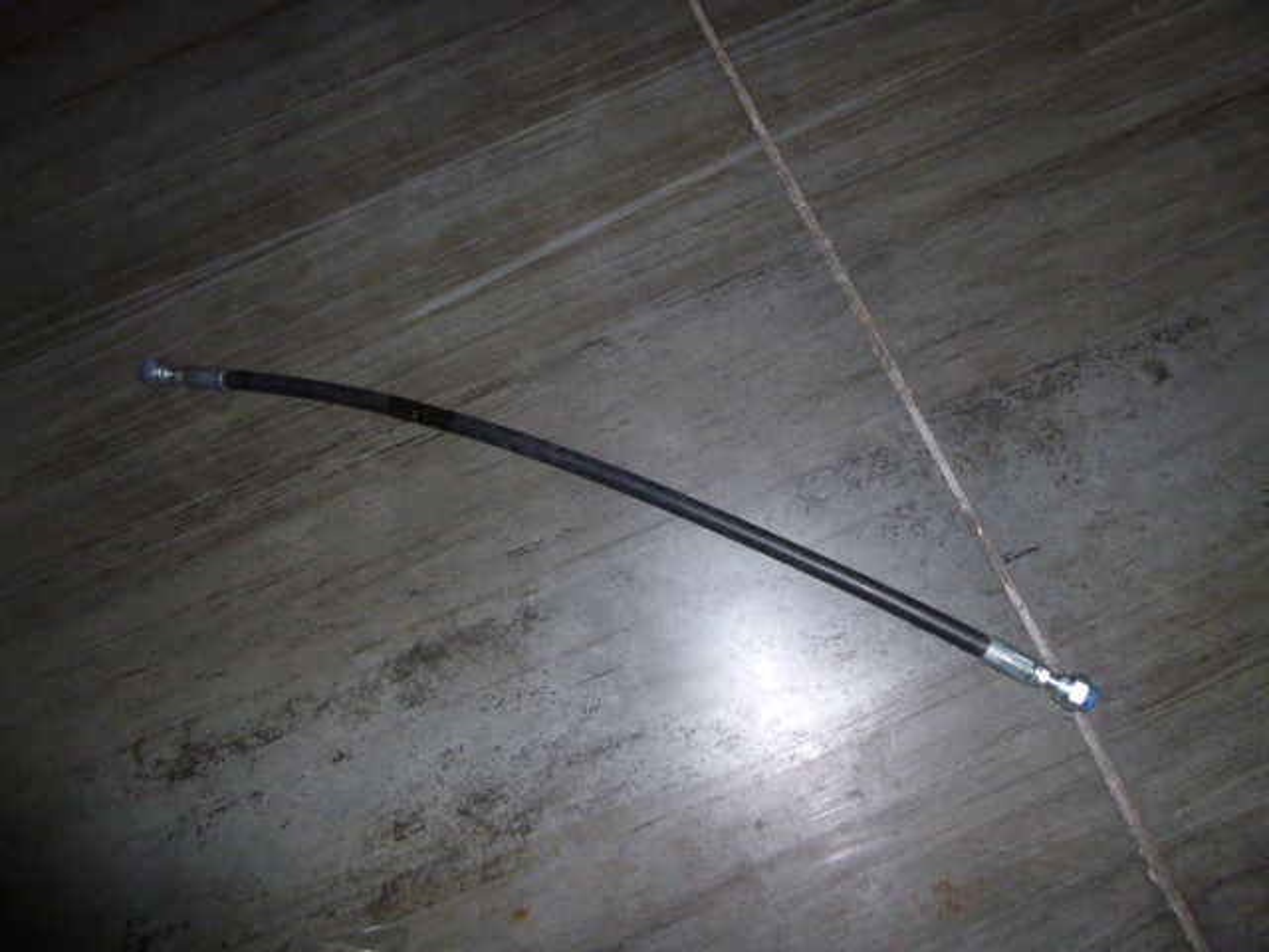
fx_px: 916
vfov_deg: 54.9
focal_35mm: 25
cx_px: 634
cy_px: 476
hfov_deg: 69.4
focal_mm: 4.5
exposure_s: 1/125
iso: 200
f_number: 3.1
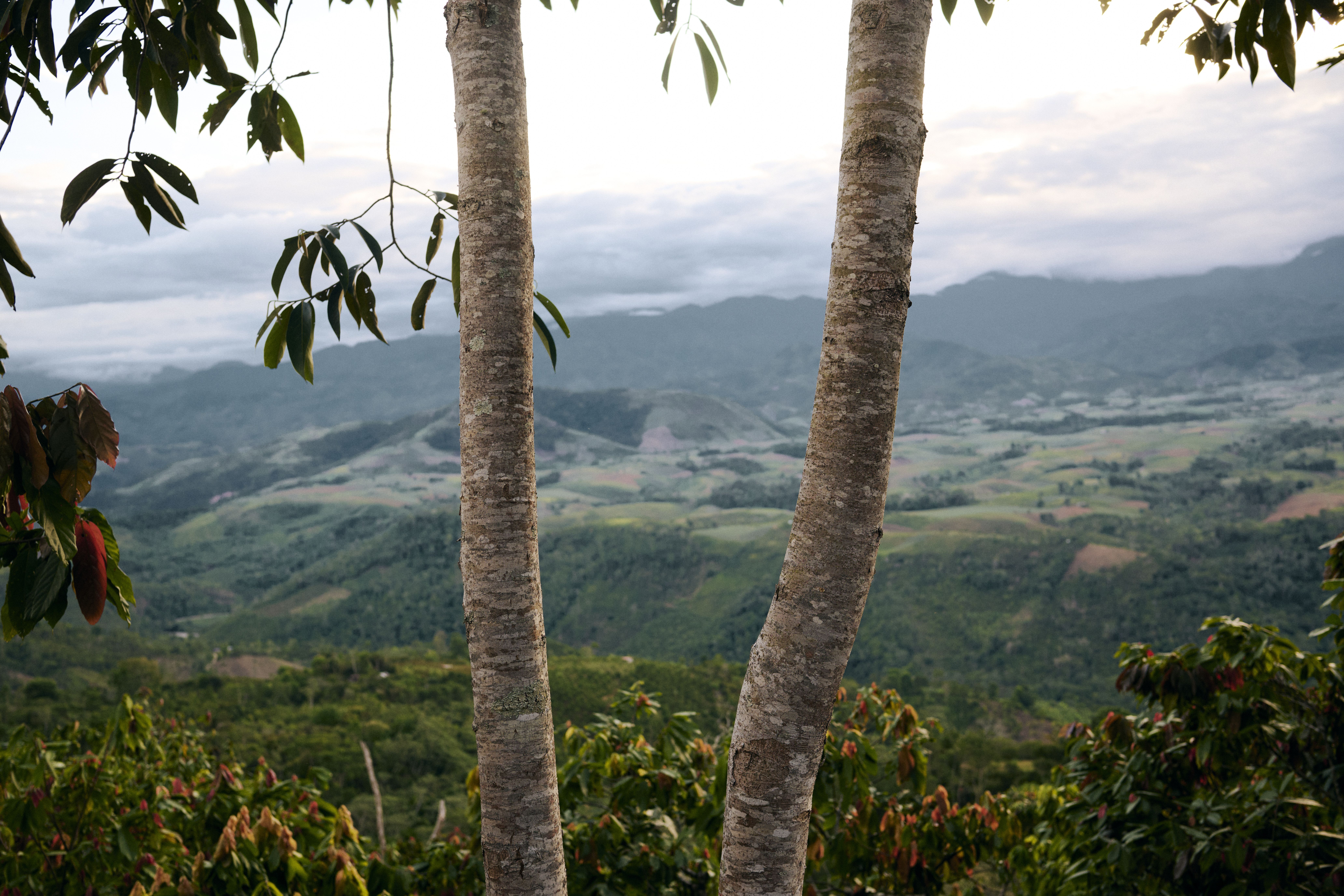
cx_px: 672
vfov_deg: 37.9
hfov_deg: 54.4
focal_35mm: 35
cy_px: 448
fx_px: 1307
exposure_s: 1/250
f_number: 4
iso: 200
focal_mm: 35
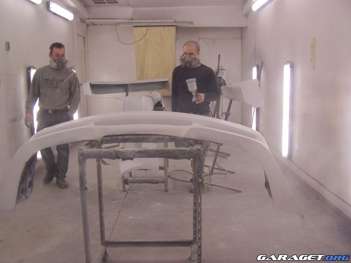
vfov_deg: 37.7
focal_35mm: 38
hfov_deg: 49.0
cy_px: 132
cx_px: 176
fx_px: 385
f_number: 2.8
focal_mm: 6.3
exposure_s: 1/30
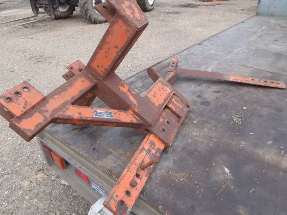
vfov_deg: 49.7
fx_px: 232
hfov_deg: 63.4
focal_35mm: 28
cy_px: 108
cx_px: 144
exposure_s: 1/160
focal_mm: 5
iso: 80
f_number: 4.5
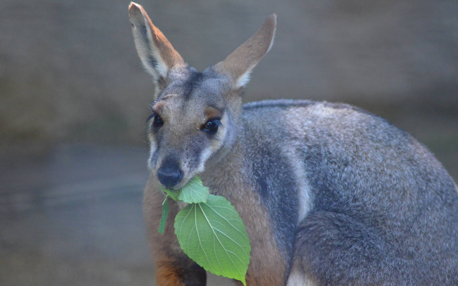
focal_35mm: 352
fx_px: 4394
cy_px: 135
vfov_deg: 3.7
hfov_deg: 6.0
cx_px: 229
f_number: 5
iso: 3200
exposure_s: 1/400
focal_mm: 230
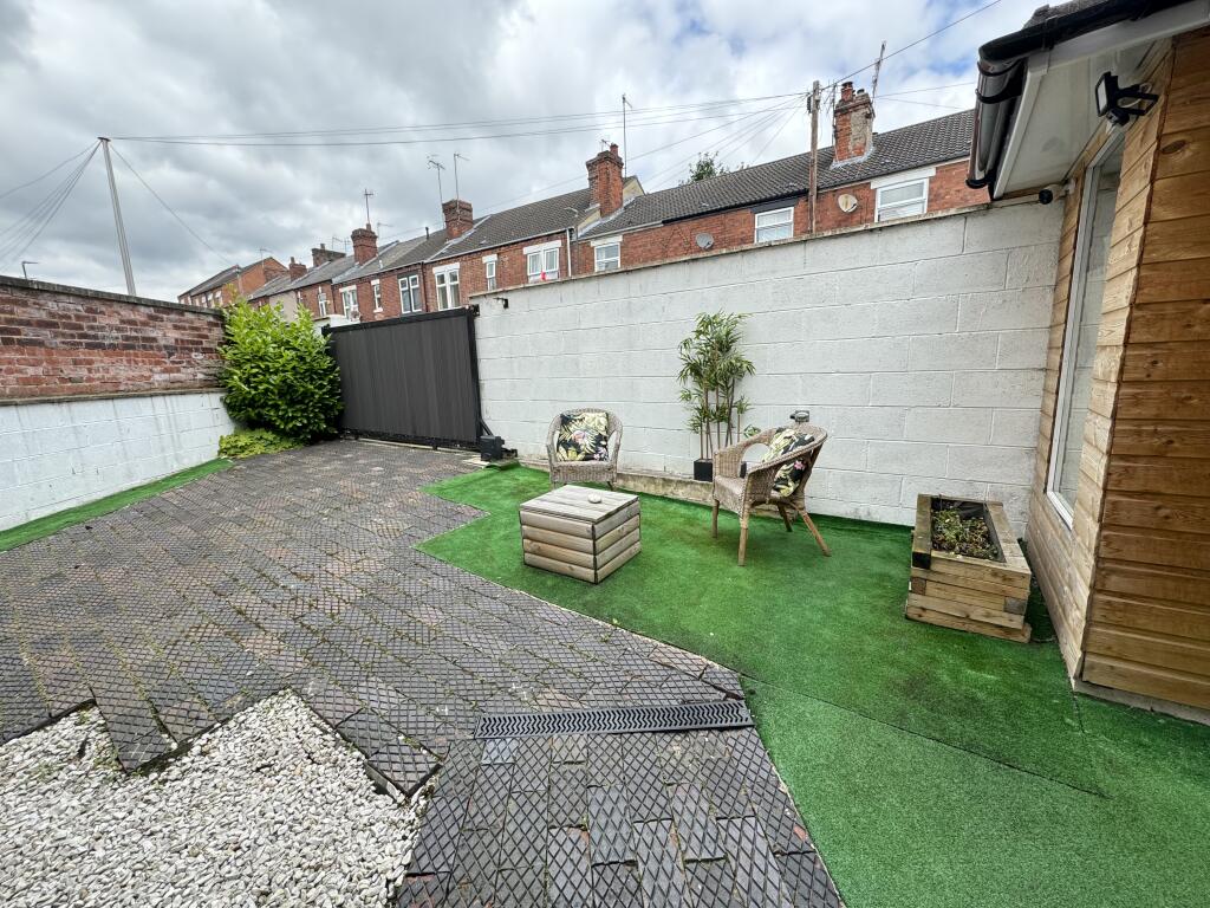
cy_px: 454
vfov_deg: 85.7
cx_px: 605
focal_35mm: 14
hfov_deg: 102.1
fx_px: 489
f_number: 2.2
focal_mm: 2.22
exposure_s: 1/397
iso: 40
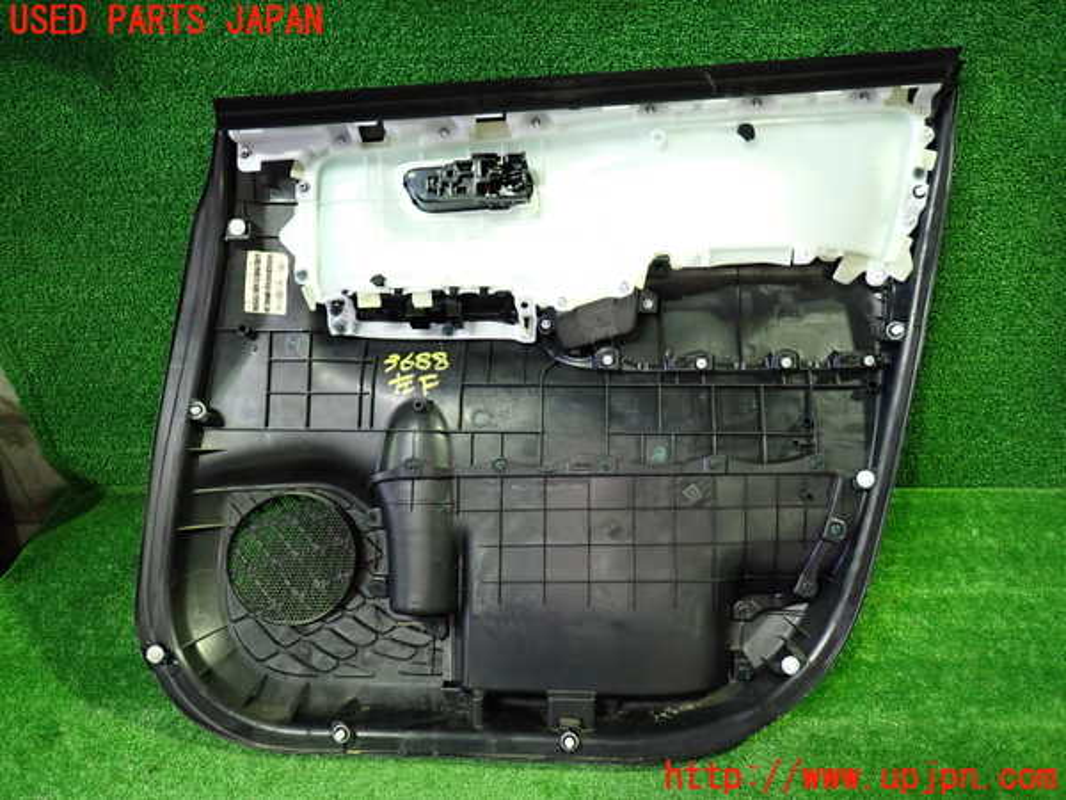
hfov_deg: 69.4
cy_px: 400
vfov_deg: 54.9
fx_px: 770
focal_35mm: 25
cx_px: 533
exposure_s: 1/30
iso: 500
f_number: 2
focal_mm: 4.5
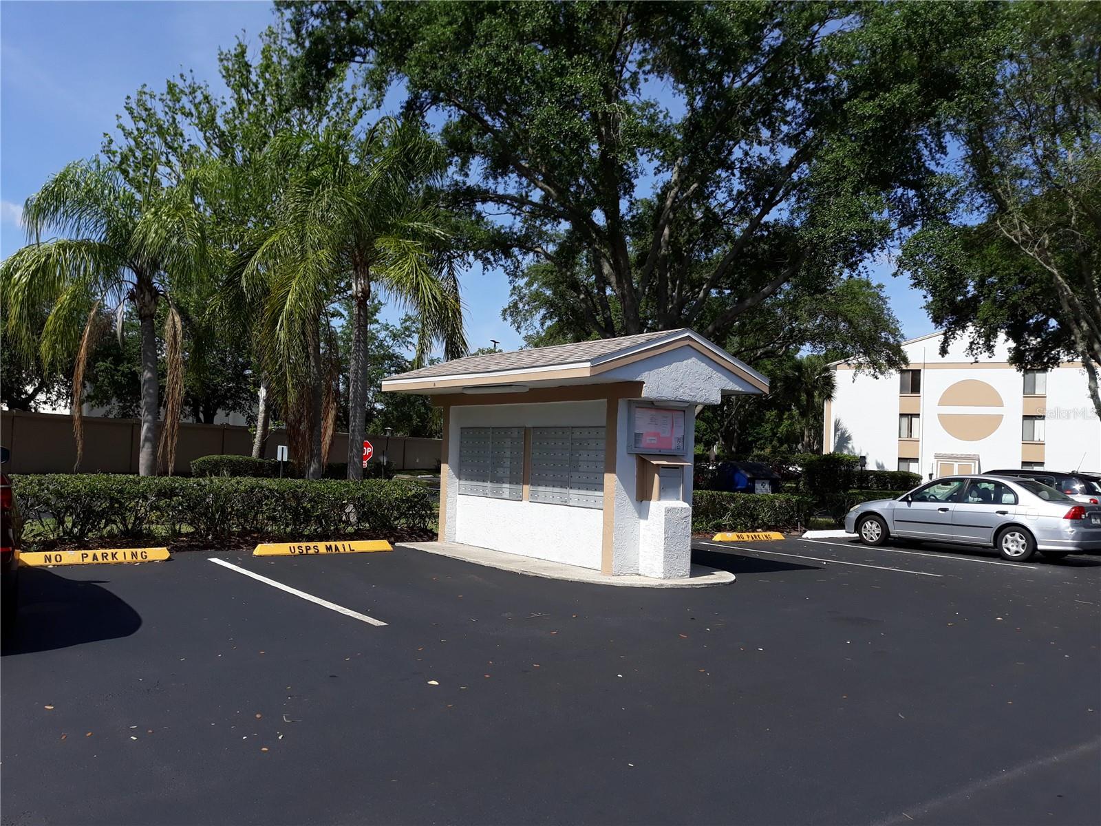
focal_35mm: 28
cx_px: 550
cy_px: 413
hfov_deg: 63.4
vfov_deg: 49.7
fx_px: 891
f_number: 1.7
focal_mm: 3.7
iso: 40
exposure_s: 1/2058
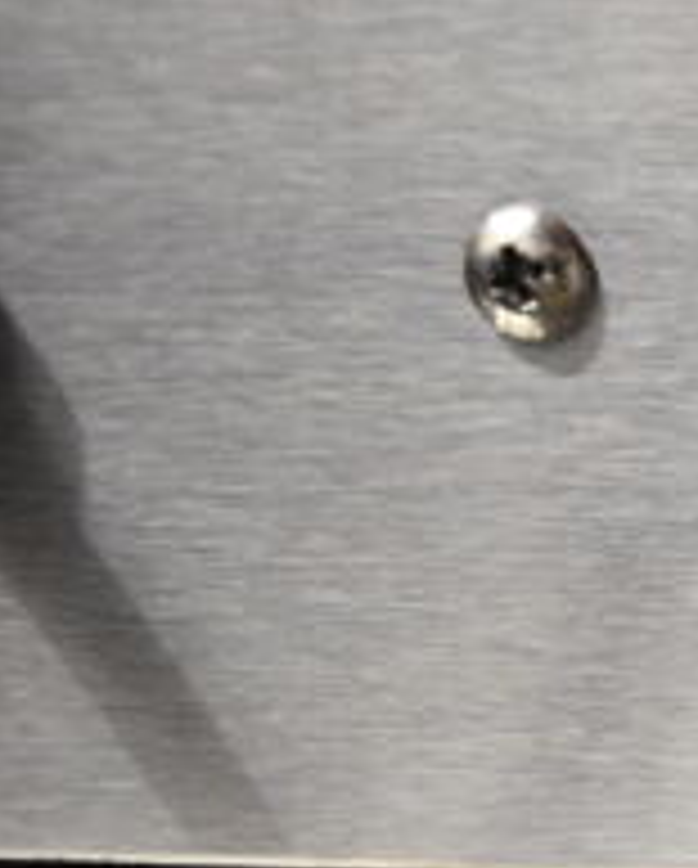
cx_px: 1364
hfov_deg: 15.6
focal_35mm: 80
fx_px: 2061
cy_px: 720
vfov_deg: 23.4
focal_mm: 18
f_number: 4
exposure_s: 1/60
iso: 1800
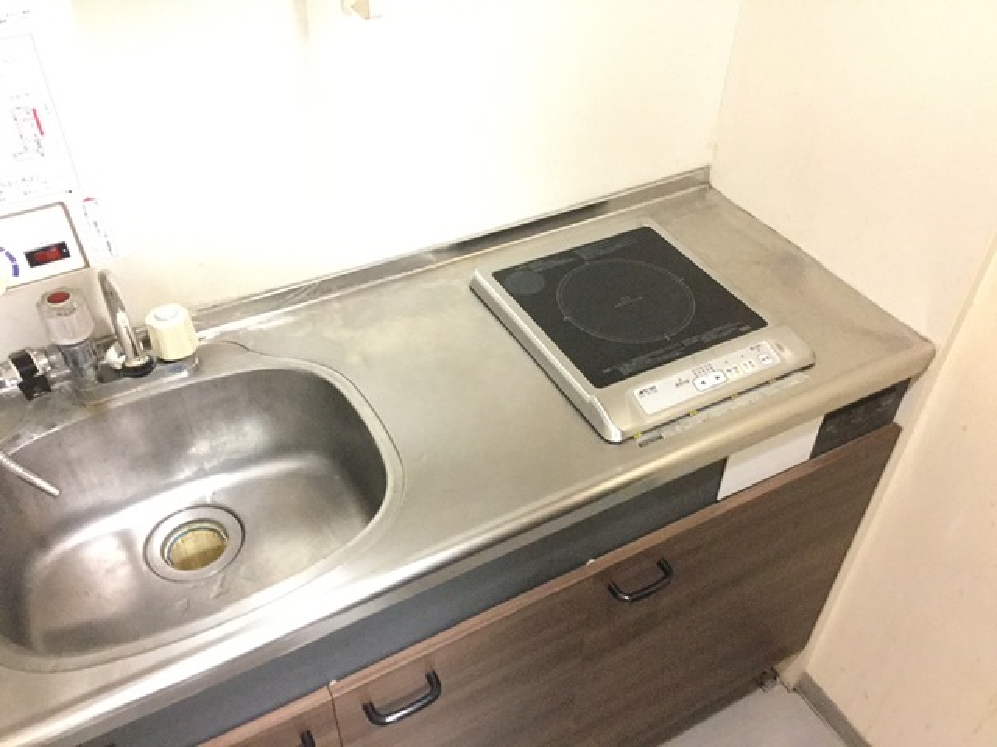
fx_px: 893
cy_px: 374
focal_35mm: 31
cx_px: 498
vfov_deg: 45.4
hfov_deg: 58.4
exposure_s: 1/15
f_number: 2.4
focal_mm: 3.3
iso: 500
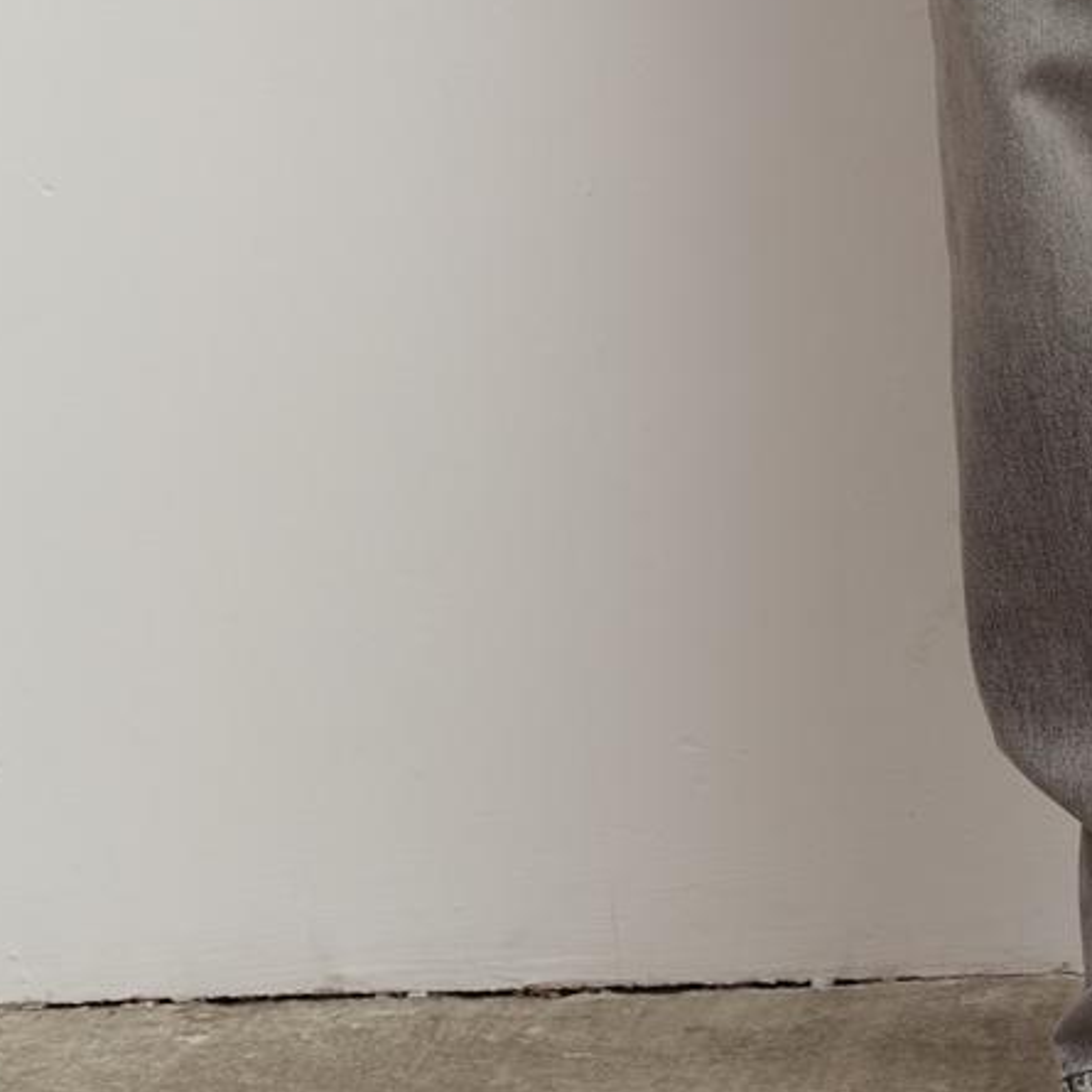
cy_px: -687
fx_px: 6688
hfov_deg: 9.2
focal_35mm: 187
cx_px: 1443
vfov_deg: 9.0
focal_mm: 49.1
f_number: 4
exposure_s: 1/125
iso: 50
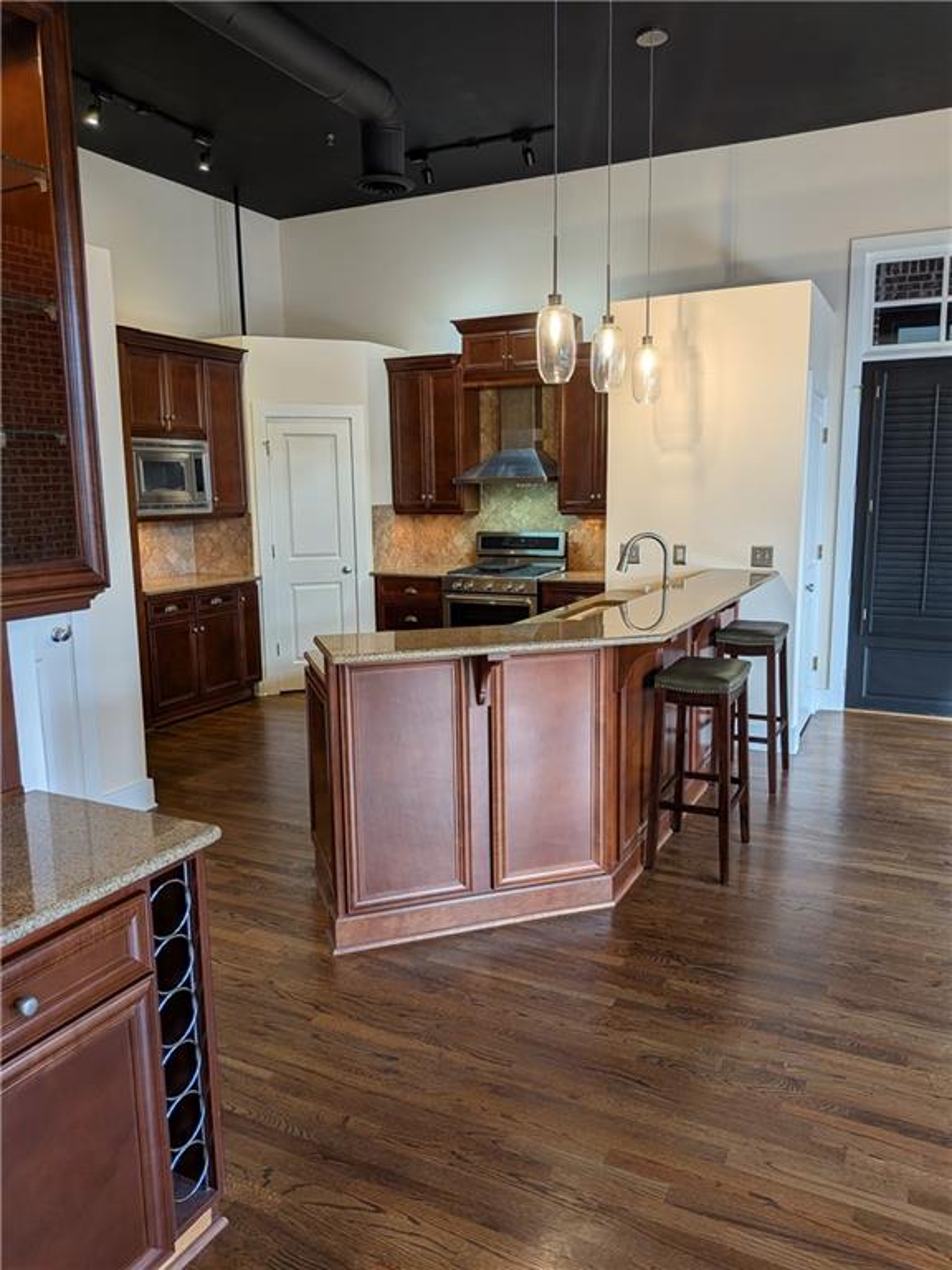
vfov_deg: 71.6
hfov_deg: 56.8
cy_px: 635
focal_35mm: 24
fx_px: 880
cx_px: 476
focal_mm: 4.53
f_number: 1.7
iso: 29
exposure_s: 1/99.1
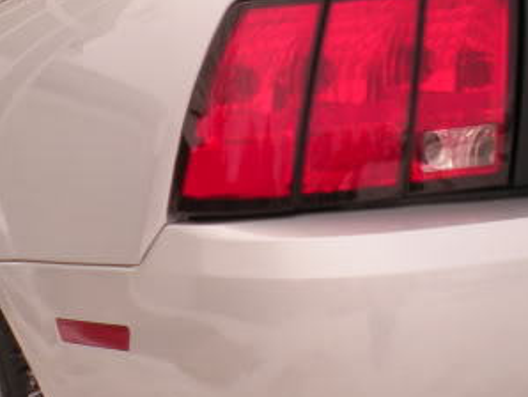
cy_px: 243
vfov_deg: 14.5
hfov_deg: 19.2
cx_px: 197
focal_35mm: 102
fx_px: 1557
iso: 64
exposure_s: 1/196
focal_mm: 6.3
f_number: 4.6
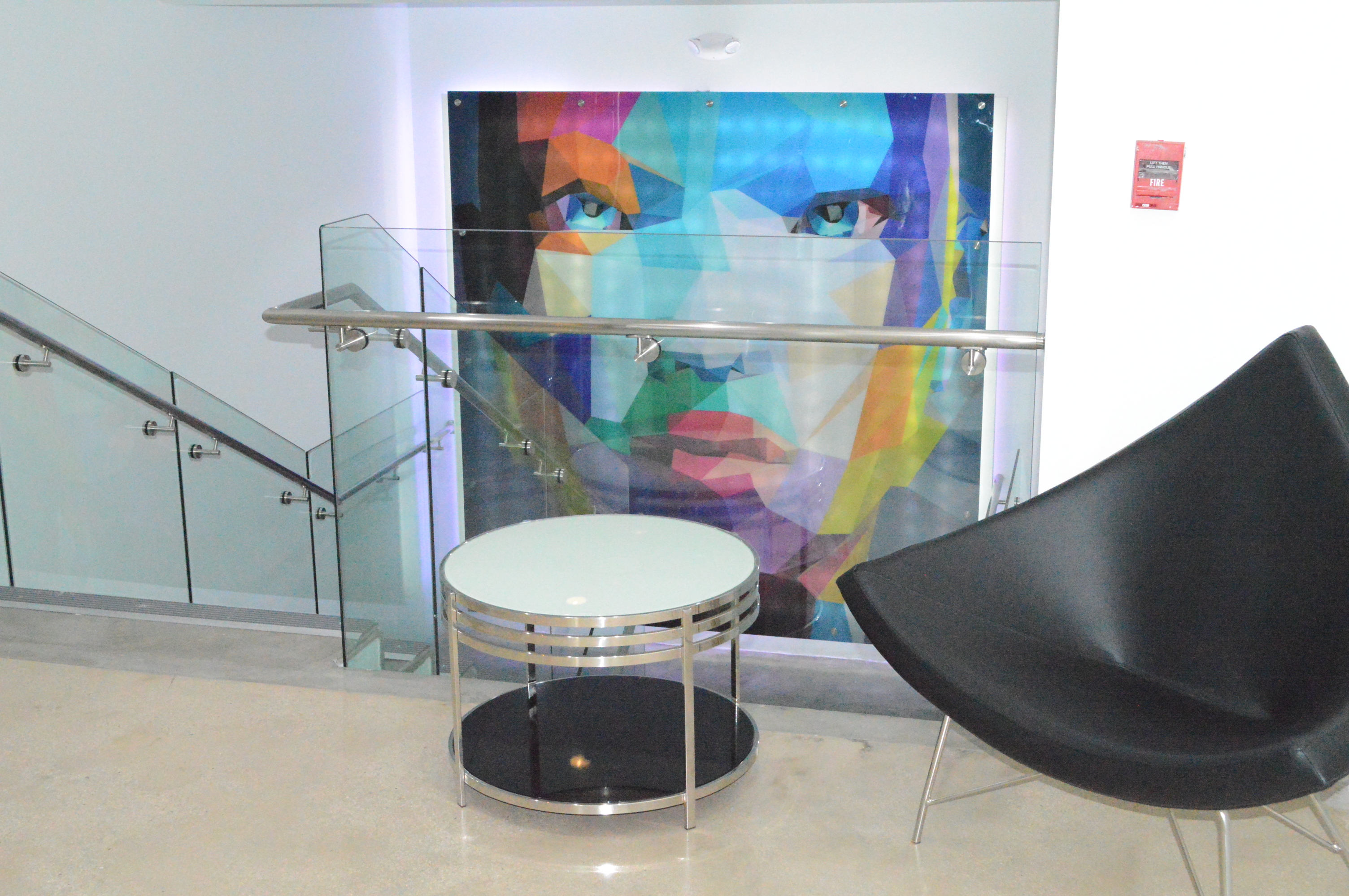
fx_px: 1685
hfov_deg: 43.6
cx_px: 674
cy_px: 448
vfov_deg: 29.8
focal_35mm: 45
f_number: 10
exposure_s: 1/200
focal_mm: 30
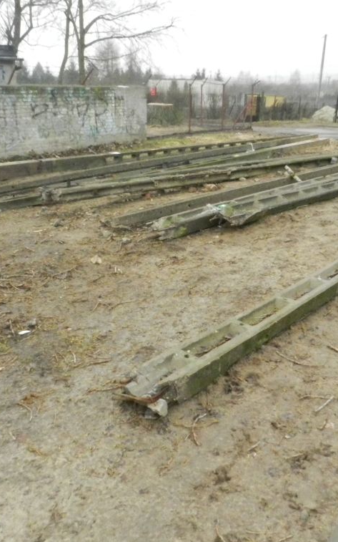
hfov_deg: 38.3
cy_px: 274
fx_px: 486
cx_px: 184
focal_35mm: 33
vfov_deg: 58.1
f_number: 8
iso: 1600
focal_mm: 4
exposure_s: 1/80
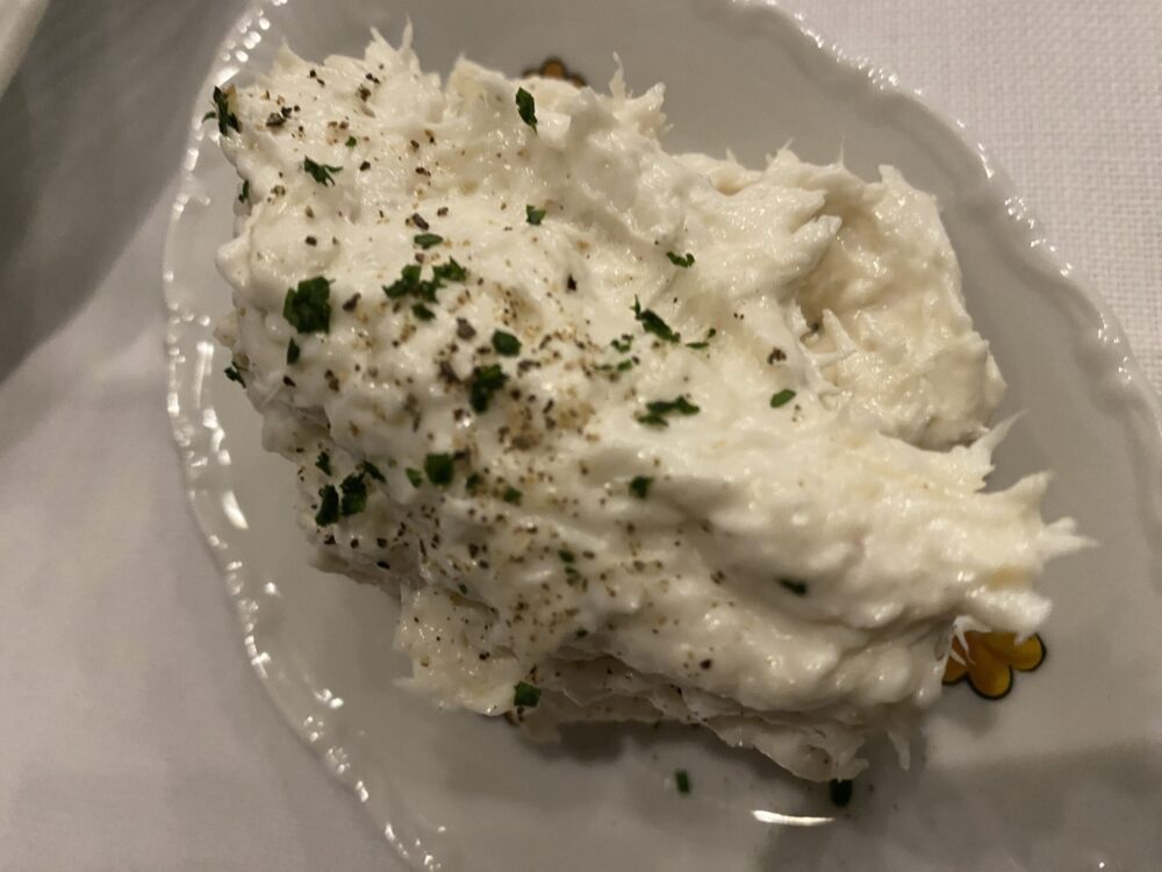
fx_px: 839
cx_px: 581
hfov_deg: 69.4
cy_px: 436
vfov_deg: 54.9
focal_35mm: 25
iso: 500
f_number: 1.8
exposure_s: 1/25
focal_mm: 4.25
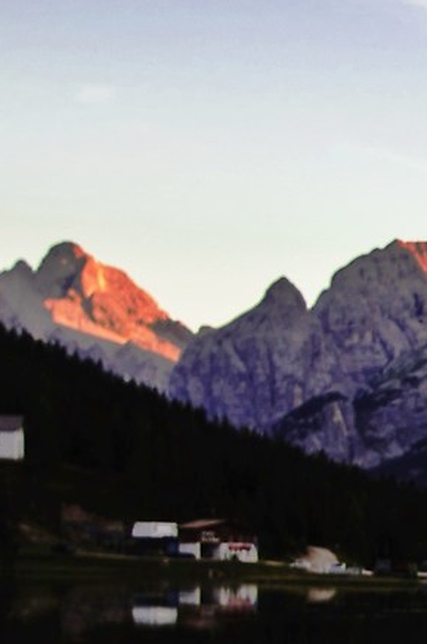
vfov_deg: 12.2
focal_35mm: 165
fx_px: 2947
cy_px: 755
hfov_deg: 7.6
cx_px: 1096
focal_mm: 20
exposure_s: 1/50
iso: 100
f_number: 4.5
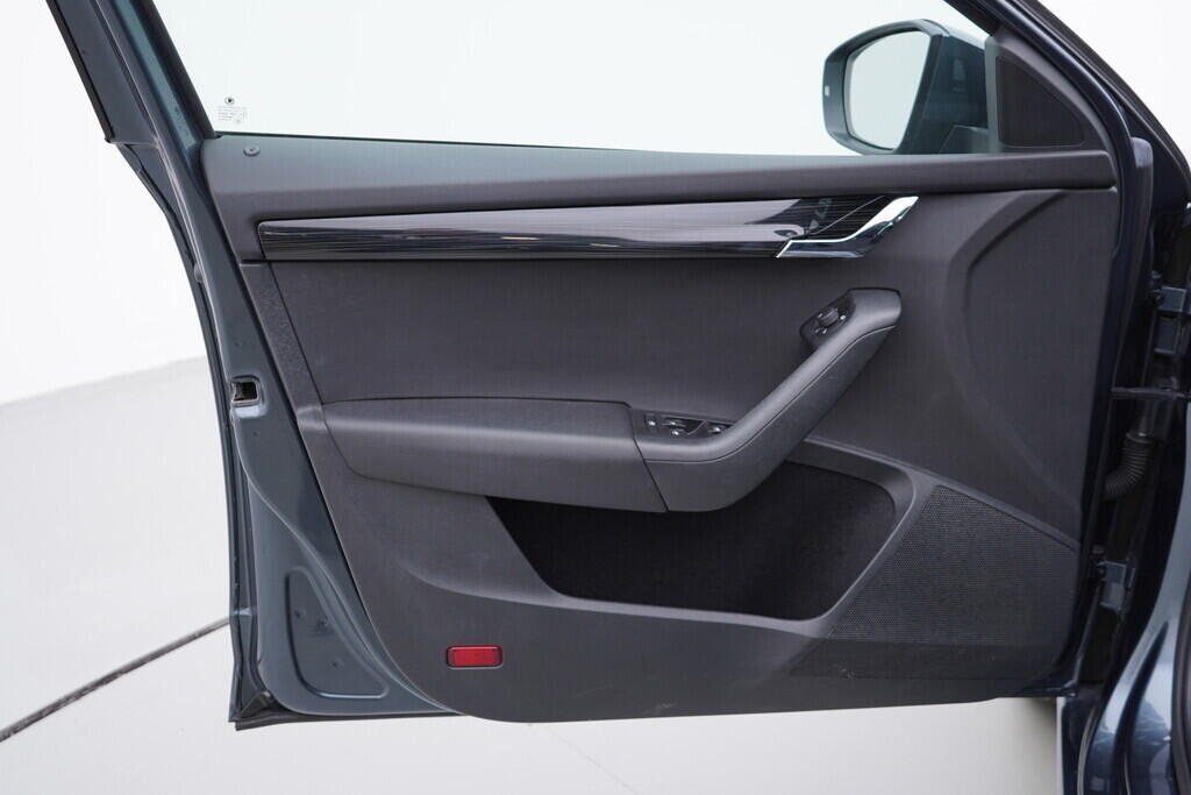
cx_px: 596
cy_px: 398
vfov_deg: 36.9
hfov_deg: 53.1
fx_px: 1191
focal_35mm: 36
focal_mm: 24
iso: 125
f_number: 3.2
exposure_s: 1/50
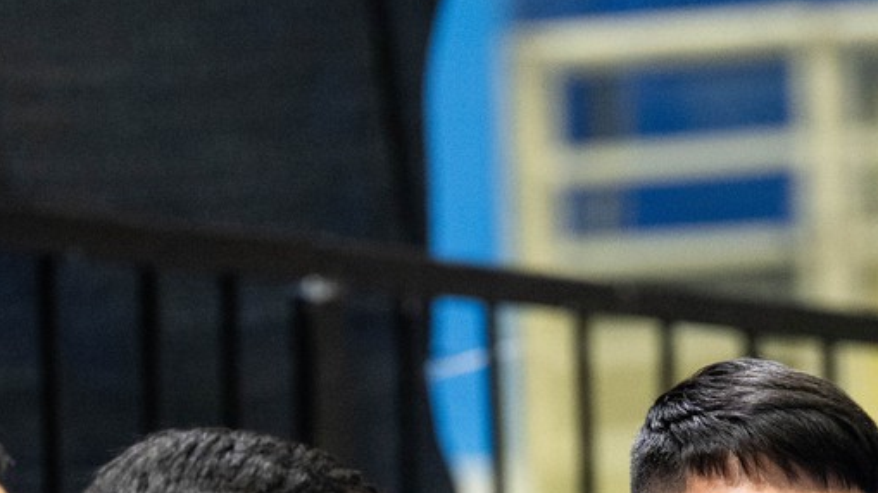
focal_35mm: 823
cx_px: 561
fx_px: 19155
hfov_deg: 2.6
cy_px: 947
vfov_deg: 1.5
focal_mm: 200
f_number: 2.8
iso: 2000
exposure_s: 1/250
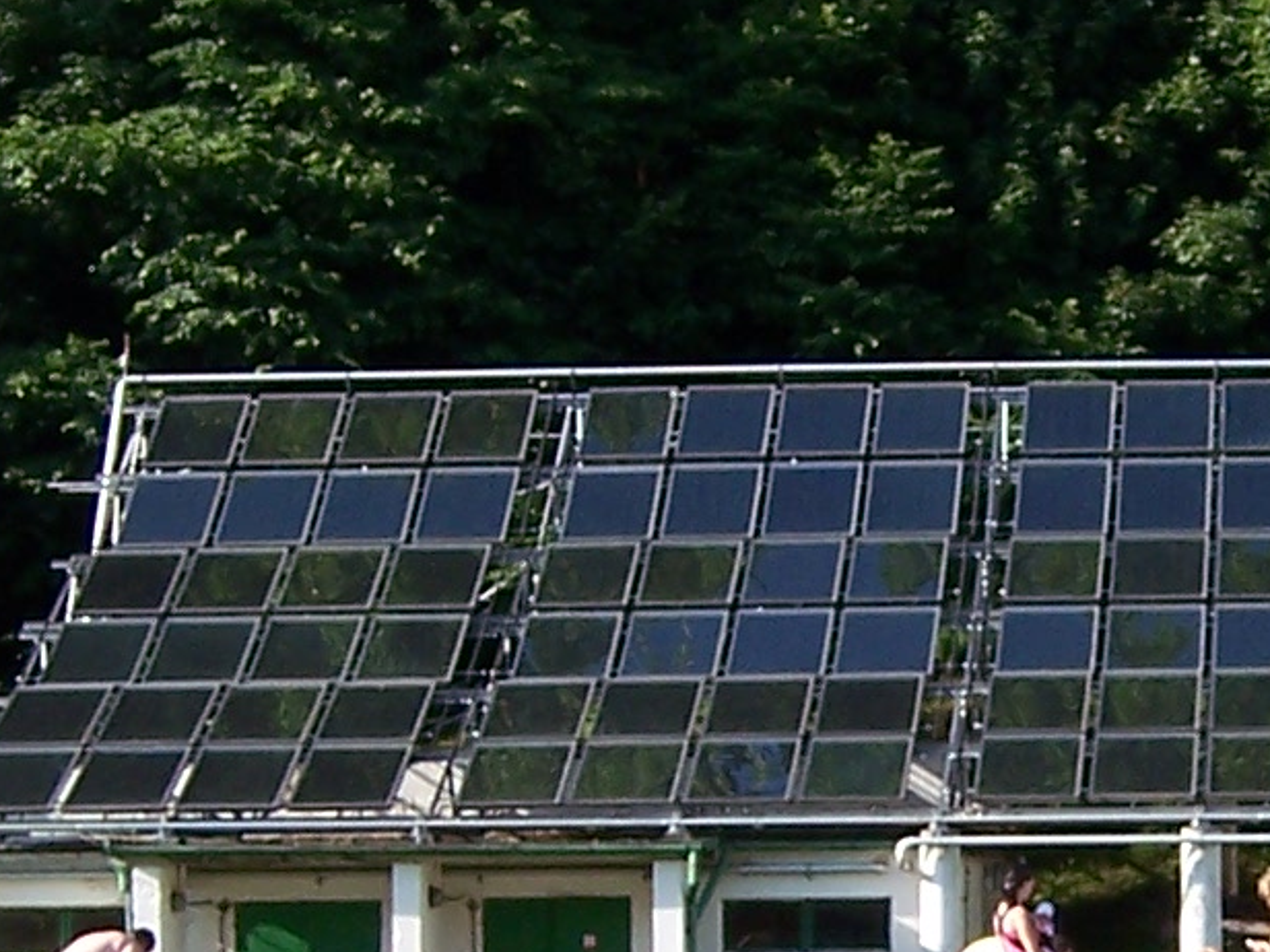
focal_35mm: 138
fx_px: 5063
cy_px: 1024
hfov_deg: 14.2
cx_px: 1012
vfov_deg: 10.6
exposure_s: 1/350
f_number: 3.4
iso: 80
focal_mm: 5.5
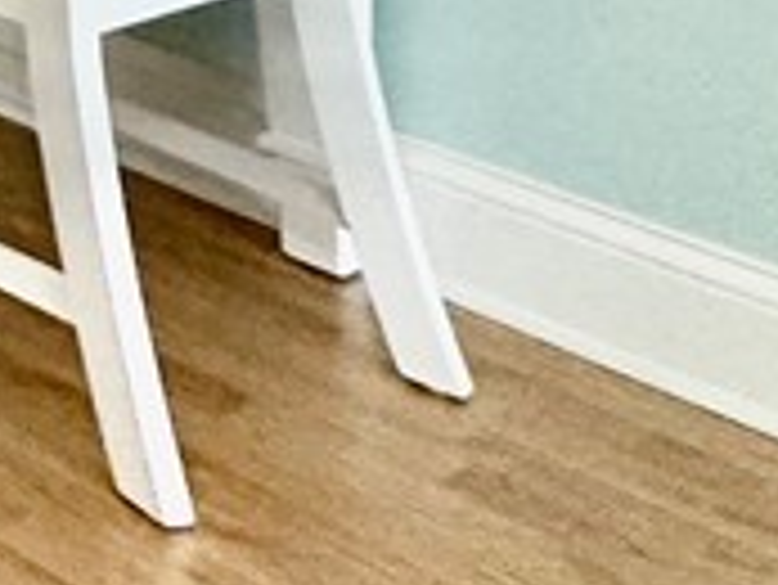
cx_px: -1327
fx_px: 1867
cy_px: -878
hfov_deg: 13.0
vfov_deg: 12.9
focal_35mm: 83
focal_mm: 2.22
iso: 320
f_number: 2.2
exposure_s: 1/120
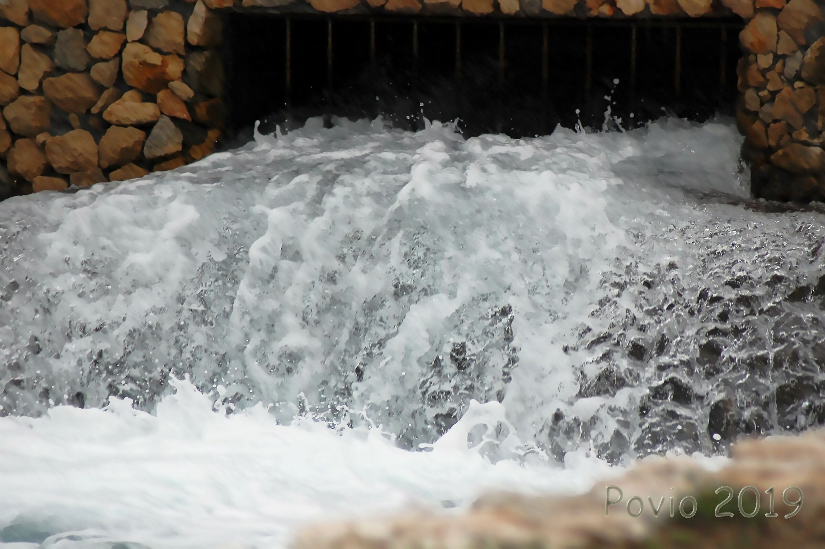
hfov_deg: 7.4
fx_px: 6354
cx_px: 412
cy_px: 274
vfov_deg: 4.9
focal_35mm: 278
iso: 720
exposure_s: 1/500
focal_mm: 185
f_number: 4.8
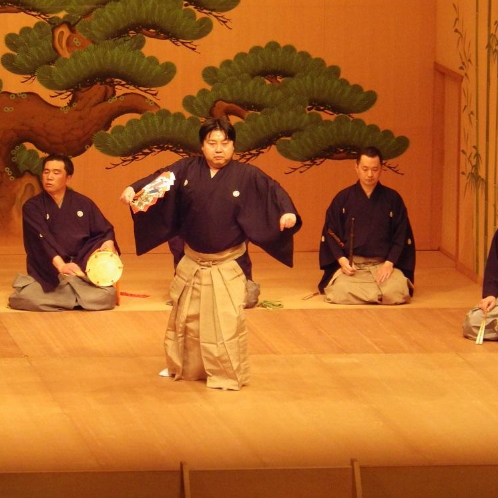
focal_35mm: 288
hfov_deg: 6.1
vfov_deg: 6.1
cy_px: 248
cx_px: 189
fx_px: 4688
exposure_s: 1/80
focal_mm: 43.5
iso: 800
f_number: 5.6
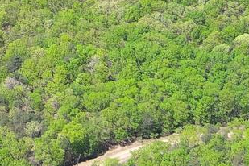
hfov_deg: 9.6
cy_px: -205
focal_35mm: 192
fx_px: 1328
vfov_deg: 6.8
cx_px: -339
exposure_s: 1/585
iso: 100
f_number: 2.8
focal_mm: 10.57
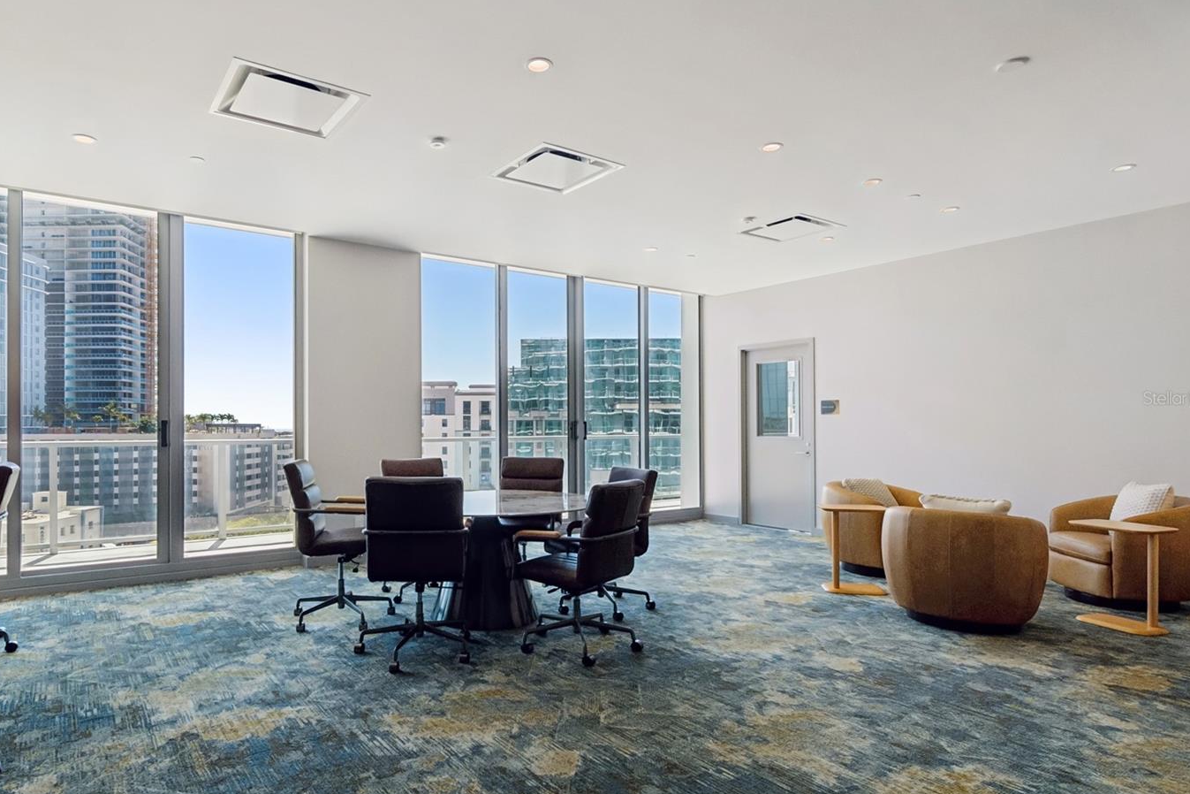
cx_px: 515
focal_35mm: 19
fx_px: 628
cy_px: 398
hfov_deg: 86.4
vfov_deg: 64.6
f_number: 7.1
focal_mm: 11
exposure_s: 1/500
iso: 100
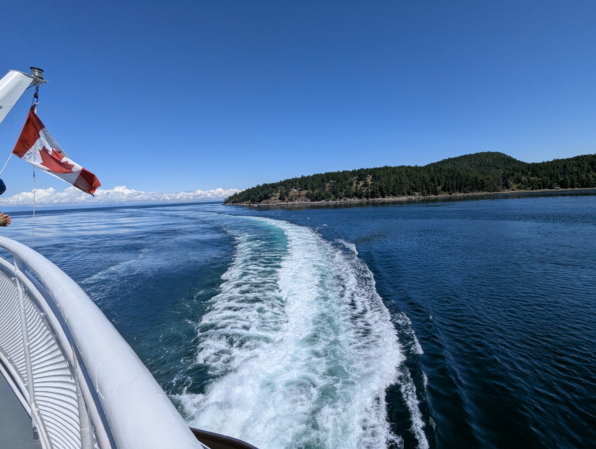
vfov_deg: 78.2
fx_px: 276
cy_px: 224
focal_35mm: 16
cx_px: 298
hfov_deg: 94.4
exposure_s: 1/3717
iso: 51
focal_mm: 2.35
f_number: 2.2
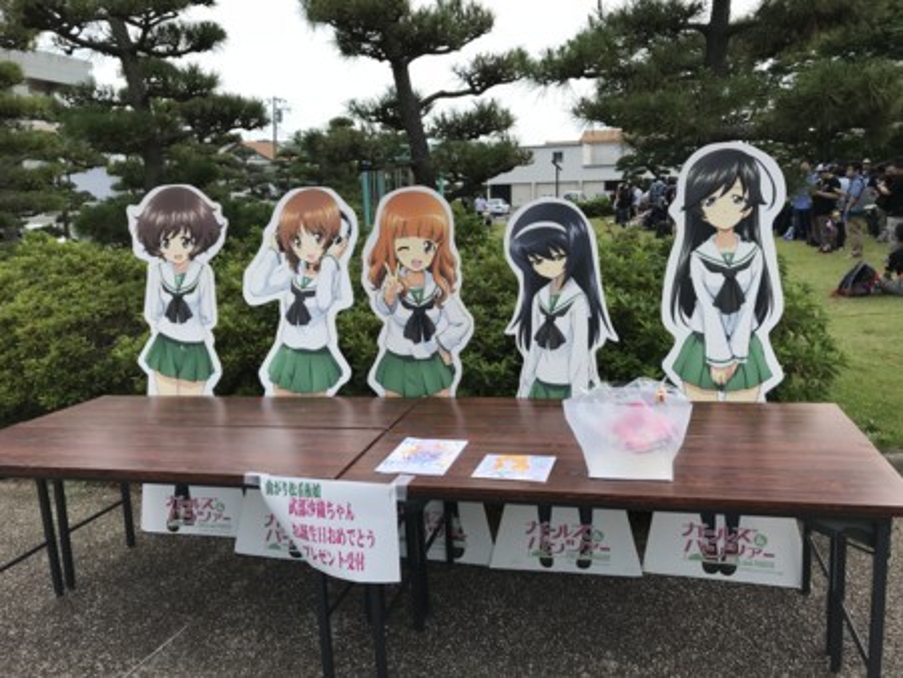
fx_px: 731
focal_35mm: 28
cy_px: 339
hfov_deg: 63.4
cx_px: 452
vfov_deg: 49.8
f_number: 1.8
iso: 20
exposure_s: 1/1182
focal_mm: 3.99
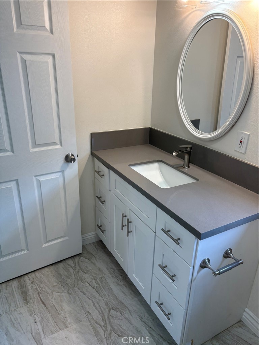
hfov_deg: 53.1
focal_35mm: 26
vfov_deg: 67.3
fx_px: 259
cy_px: 172
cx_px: 130
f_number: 1.6
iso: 40
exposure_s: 1/120
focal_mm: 5.96
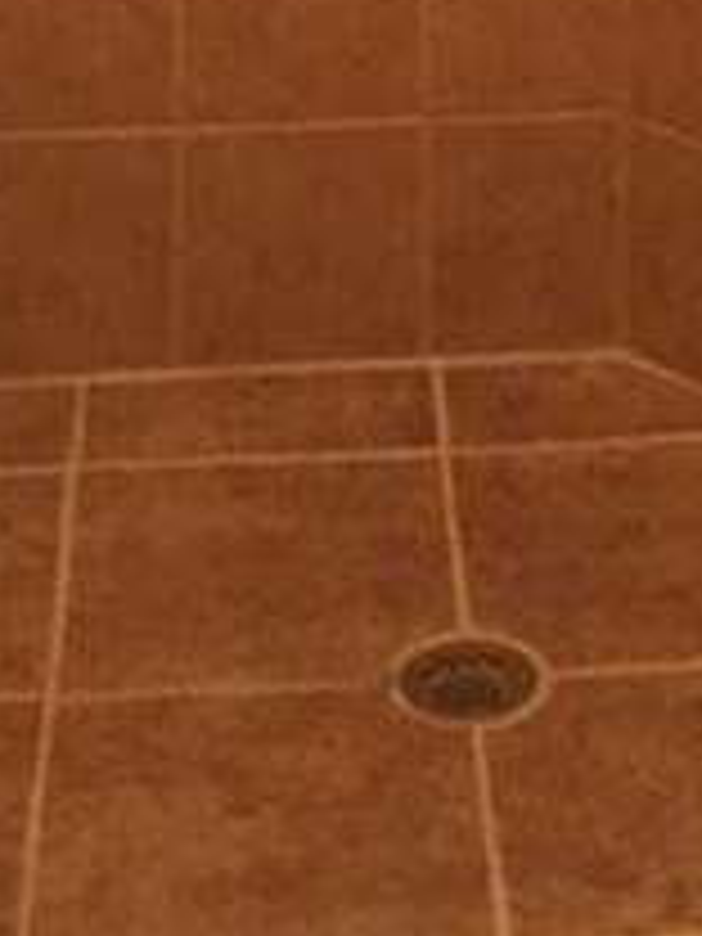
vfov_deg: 15.8
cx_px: 522
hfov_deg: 13.8
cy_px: -716
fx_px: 2893
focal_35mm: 107
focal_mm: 4.15
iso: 80
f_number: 2.2
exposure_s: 1/8
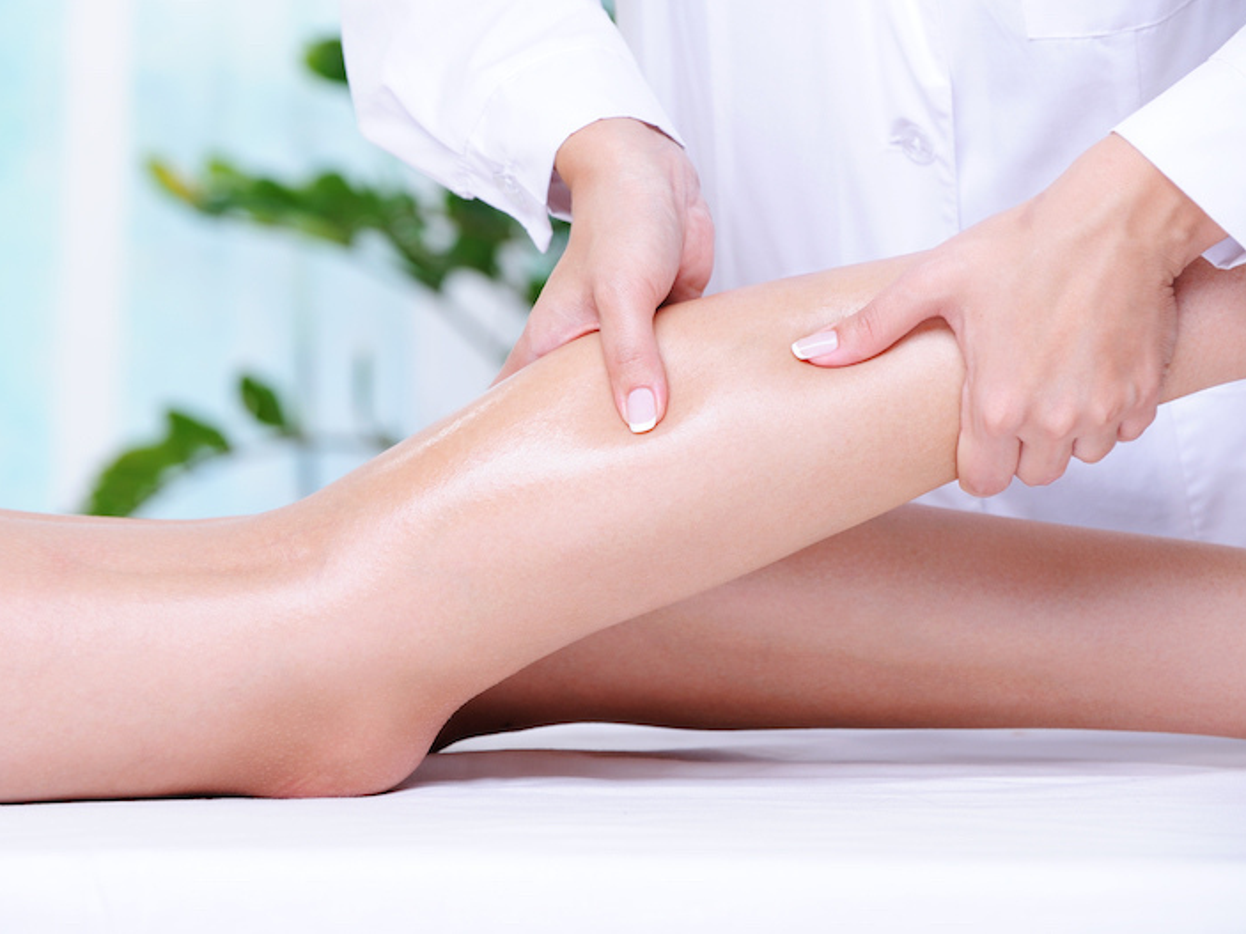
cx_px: 562
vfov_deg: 9.7
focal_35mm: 153
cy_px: 466
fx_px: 5506
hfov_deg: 12.9
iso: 200
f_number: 6.3
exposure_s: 1/200
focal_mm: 140
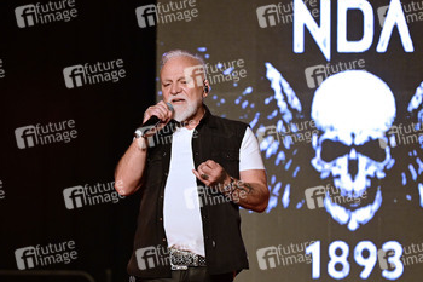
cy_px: 165
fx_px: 3030
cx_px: 183
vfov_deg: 5.3
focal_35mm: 258
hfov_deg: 8.0
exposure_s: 1/400
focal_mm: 200
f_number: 2.8
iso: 6400
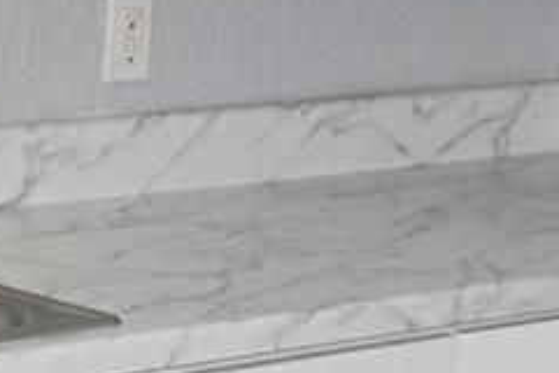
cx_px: -109
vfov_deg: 7.0
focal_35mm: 196
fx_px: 3048
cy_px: 131
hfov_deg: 10.3
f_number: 4
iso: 720
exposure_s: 1/60
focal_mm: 29.5
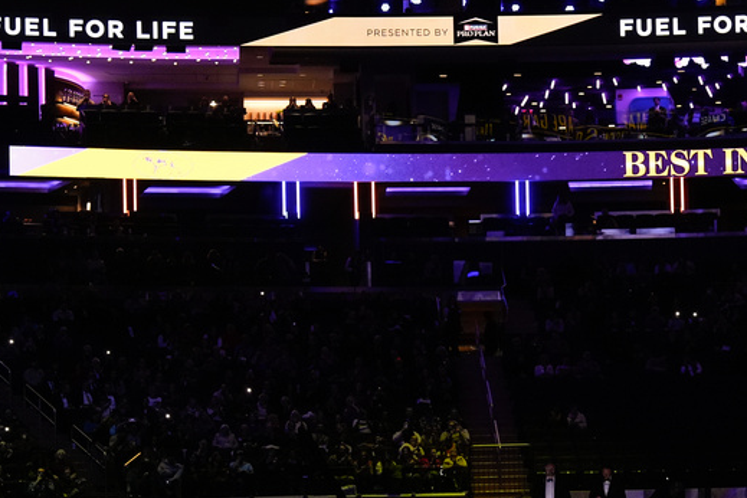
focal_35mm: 138
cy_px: 437
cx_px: 671
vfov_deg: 9.9
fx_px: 2863
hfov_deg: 14.7
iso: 3200
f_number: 4.5
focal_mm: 70
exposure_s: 1/500
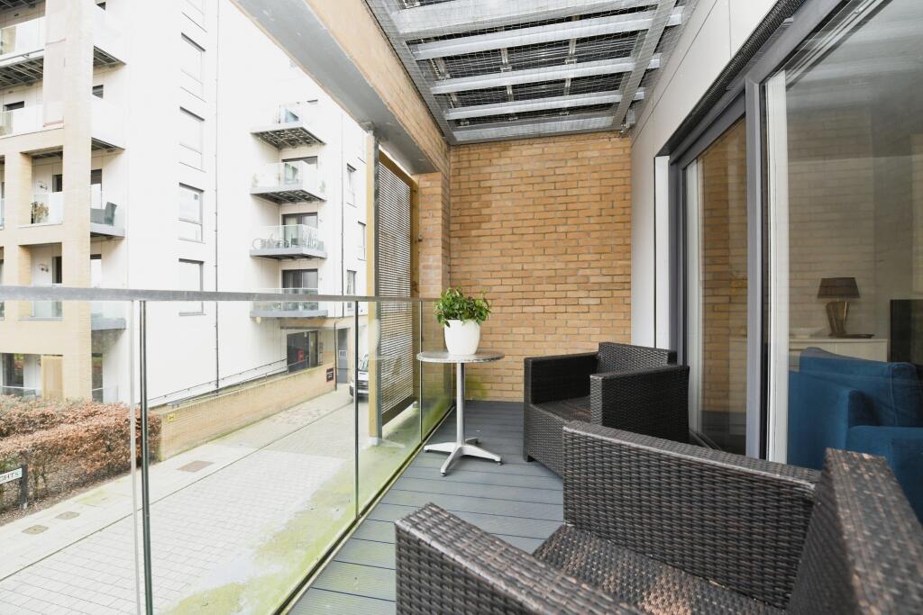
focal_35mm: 14
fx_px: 359
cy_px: 308
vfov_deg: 81.2
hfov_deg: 104.2
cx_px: 462
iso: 800
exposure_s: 1/250
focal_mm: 14
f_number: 5.6
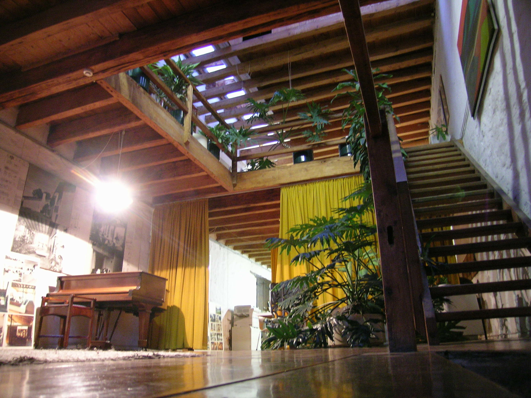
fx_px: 430
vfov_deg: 49.7
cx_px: 266
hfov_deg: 63.4
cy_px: 199
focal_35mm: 28
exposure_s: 1/2.8
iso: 200
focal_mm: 5.8
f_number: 2.8
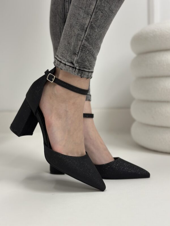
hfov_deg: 30.3
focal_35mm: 48
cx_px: 85
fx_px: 314
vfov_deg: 39.7
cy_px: 113
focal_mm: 6.86
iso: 160
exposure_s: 1/100
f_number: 1.78
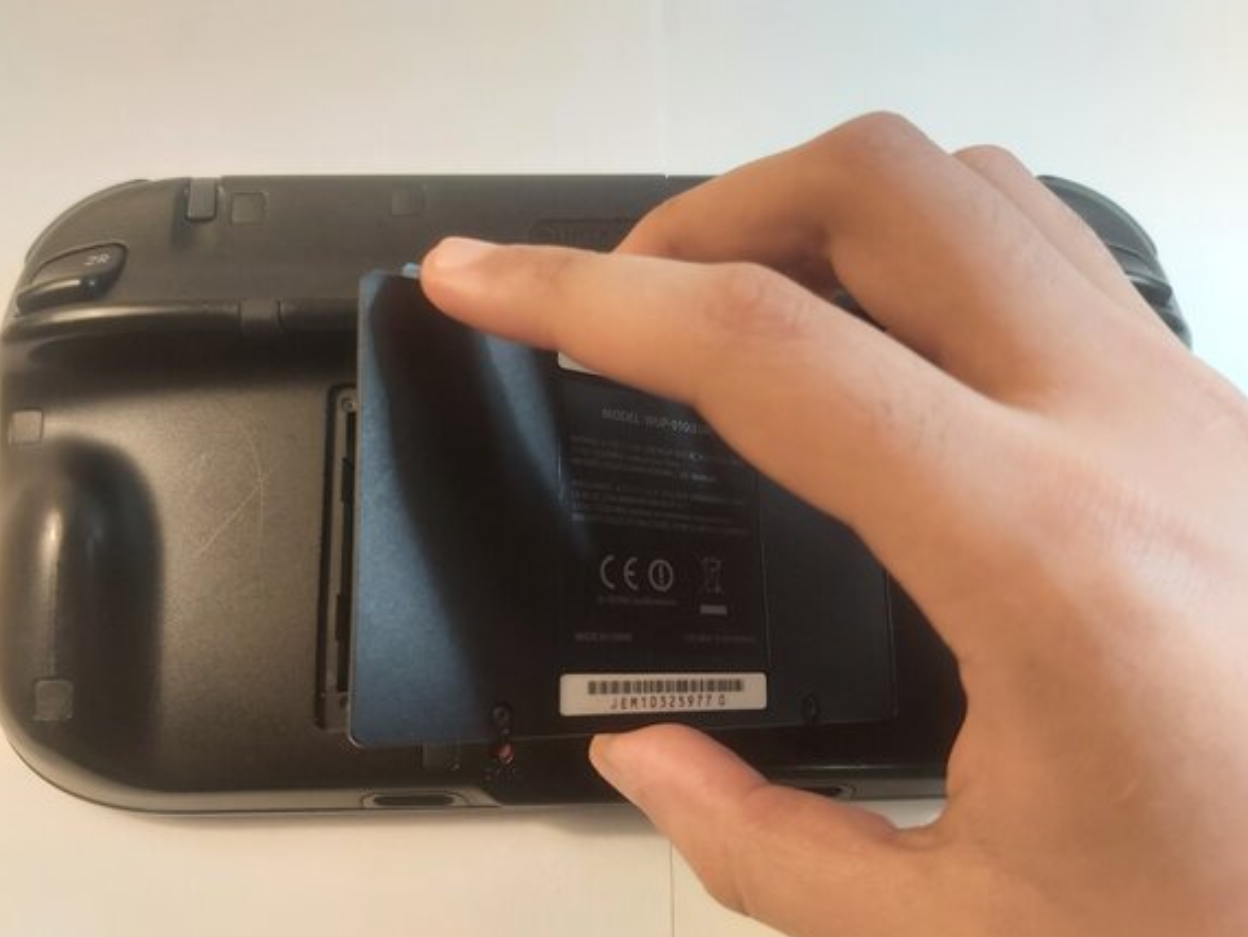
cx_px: 602
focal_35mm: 27
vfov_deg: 51.4
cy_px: 468
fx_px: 974
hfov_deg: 65.3
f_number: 1.7
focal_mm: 3.92
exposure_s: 1/60
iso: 125
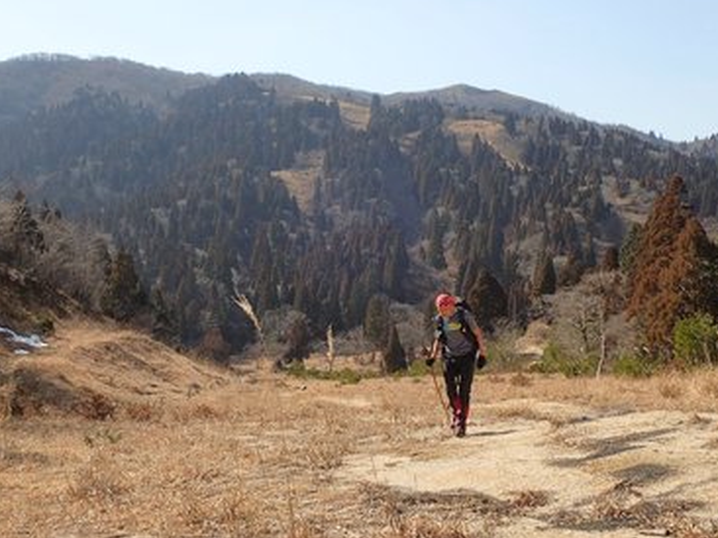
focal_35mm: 47
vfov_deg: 30.8
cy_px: 245
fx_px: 974
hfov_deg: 40.5
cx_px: 355
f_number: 4
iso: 100
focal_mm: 7.86
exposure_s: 1/640
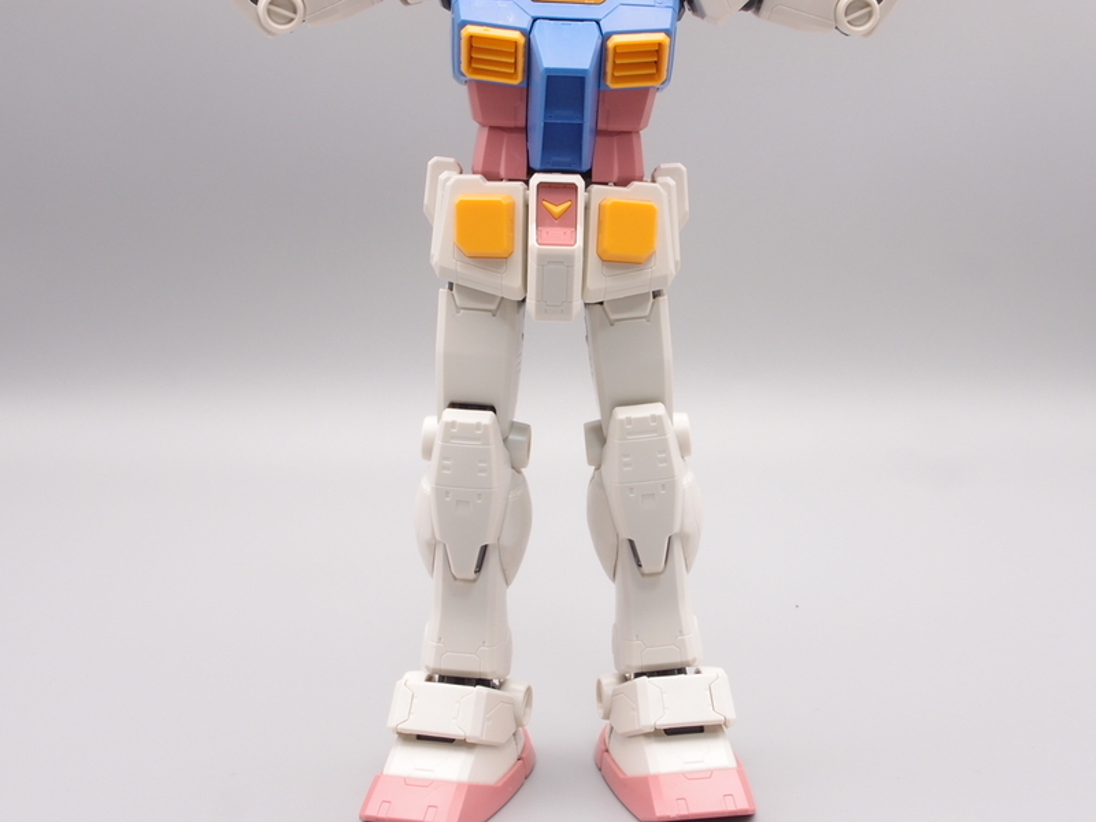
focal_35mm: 46
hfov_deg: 41.2
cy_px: 411
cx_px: 548
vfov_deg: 31.5
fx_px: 1456
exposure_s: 1/6
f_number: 8
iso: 100
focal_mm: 9.87
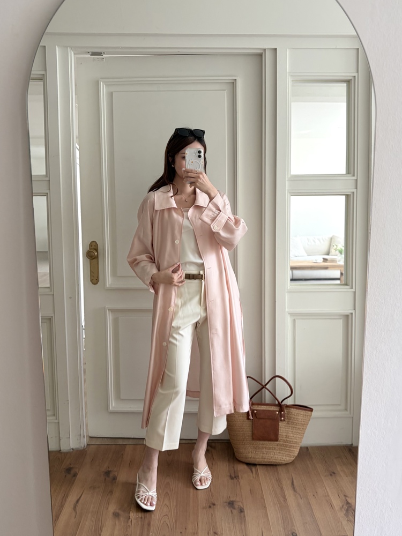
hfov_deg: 53.1
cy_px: 268
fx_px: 403
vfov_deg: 67.3
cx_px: 201
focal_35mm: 26
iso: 125
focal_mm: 5.96
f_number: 1.6
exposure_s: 1/121
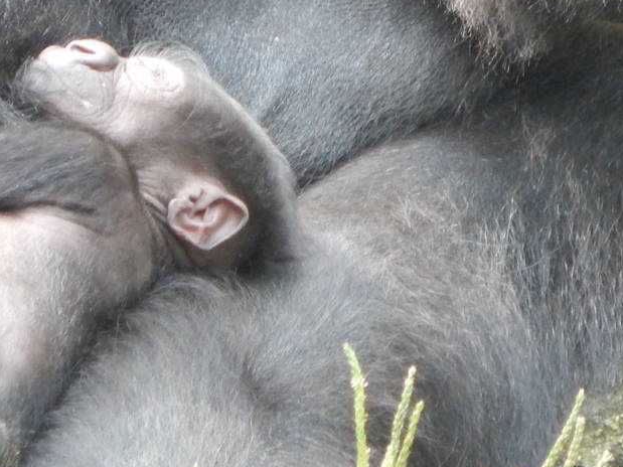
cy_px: -32
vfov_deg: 0.8
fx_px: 35592
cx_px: 241
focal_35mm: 1978
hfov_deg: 1.0
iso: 400
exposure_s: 1/80
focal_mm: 136
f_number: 5.9
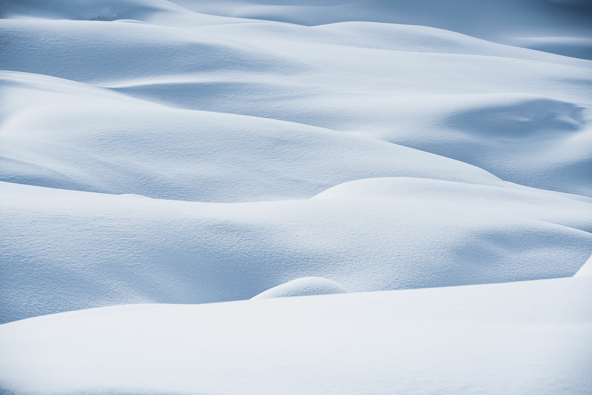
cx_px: 296
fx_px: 2796
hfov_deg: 12.1
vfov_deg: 8.1
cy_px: 198
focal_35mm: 170
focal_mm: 170
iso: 100
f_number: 7.1
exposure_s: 1/800
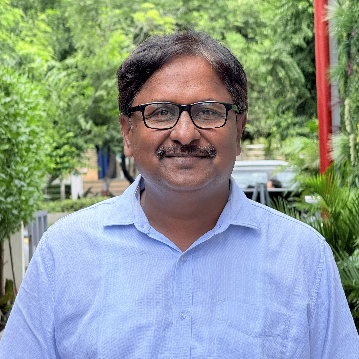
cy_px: 237
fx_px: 1666
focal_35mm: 142
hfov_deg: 12.3
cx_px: 180
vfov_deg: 12.3
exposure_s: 1/393
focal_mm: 15.66
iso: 64
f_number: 2.8
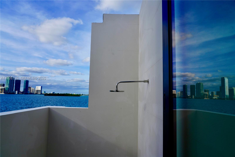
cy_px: 78
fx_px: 157
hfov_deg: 73.8
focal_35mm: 24
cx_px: 118
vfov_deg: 53.1
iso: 100
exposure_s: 1/200
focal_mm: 24
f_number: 10
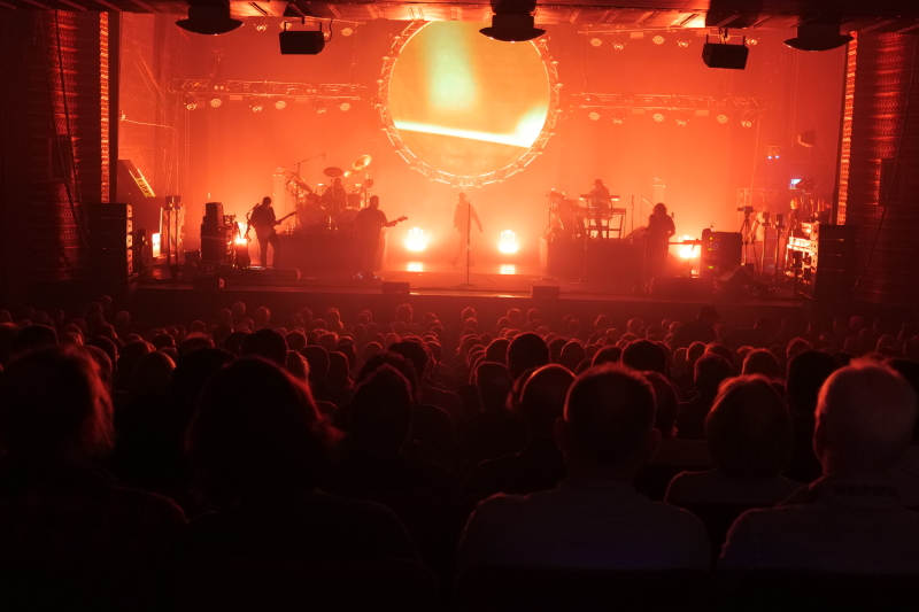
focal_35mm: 42
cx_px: 460
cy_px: 306
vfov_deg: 31.9
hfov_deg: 46.4
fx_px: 1072
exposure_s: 1/20
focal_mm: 42
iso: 6400
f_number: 6.3
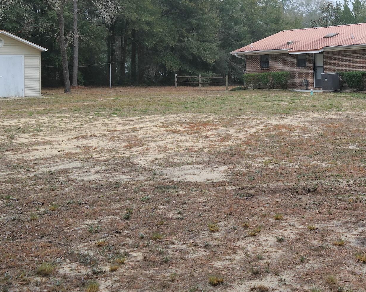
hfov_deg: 33.2
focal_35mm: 56
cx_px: 250
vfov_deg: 26.6
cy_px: 56
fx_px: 607
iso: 200
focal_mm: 18
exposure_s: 1/200
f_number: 5.6
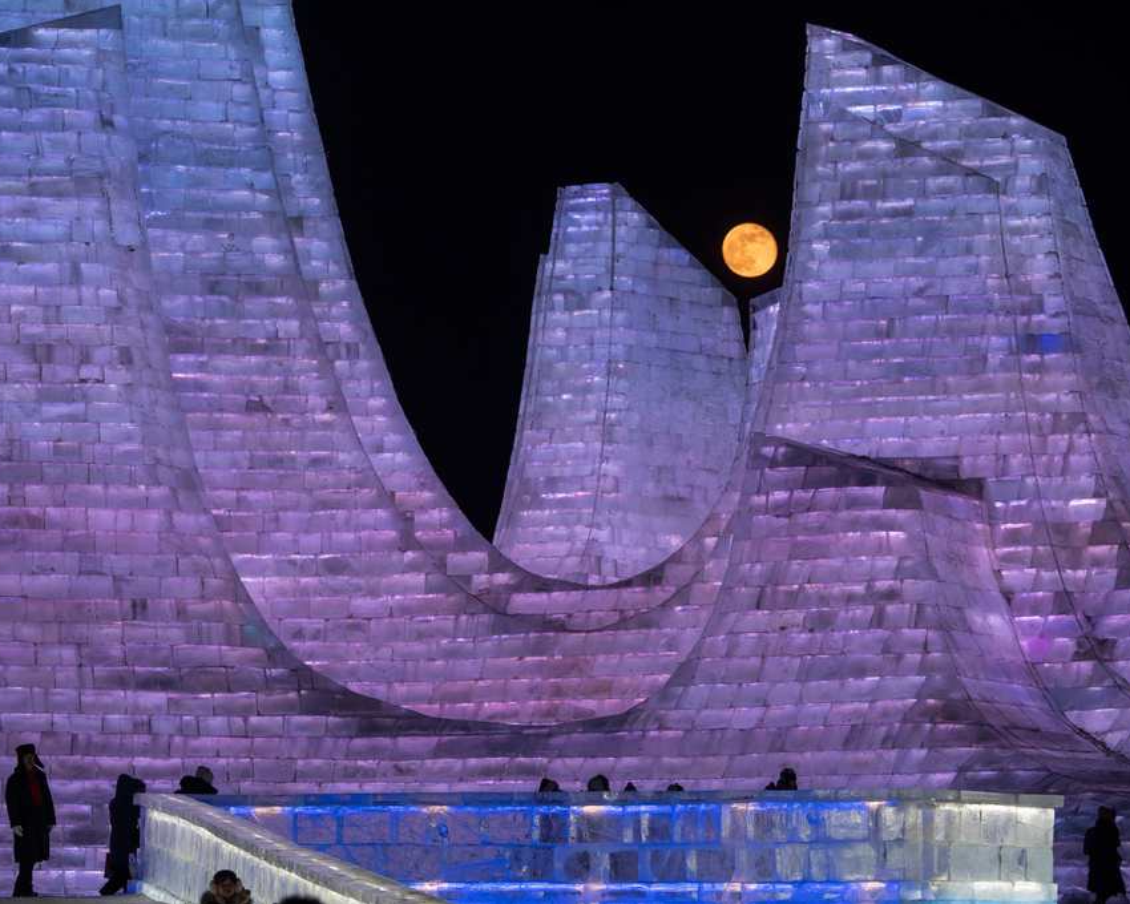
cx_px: 532
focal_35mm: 165
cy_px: 451
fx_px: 5518
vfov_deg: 9.4
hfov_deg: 11.7
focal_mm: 146
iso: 320
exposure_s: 1/125
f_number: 5.6
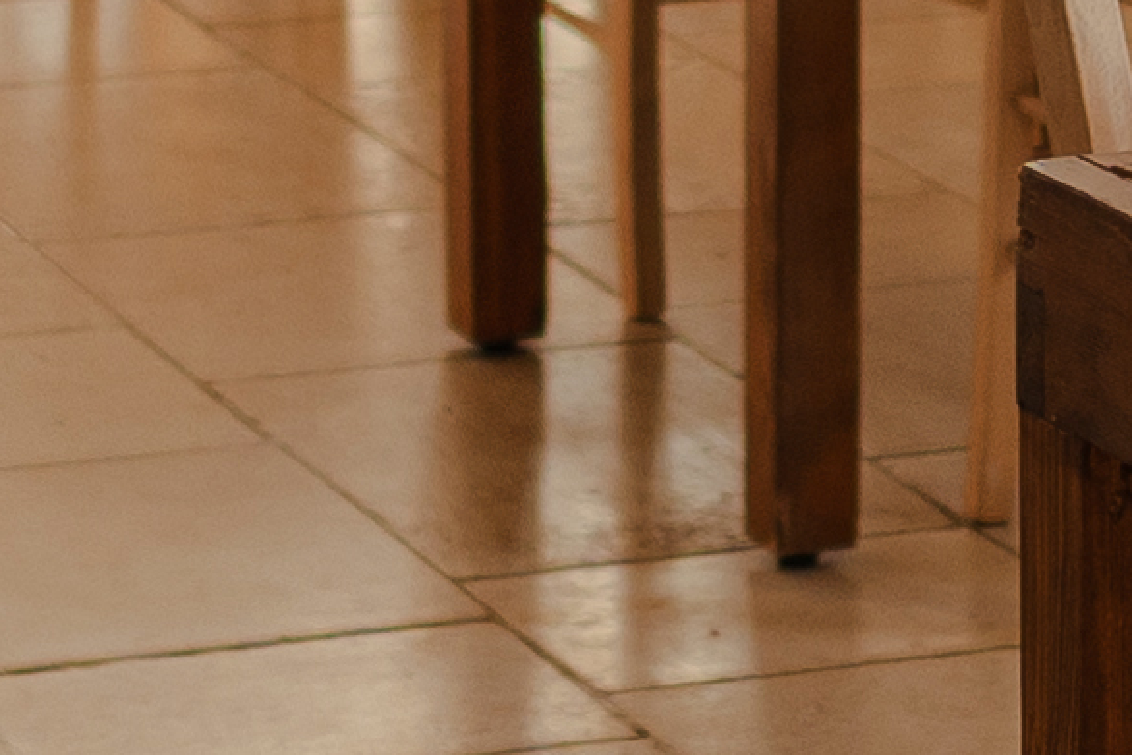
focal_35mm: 236
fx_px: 7422
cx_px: 887
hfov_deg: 8.7
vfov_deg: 5.5
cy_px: -1524
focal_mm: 20
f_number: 1.4
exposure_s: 1/125
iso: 50
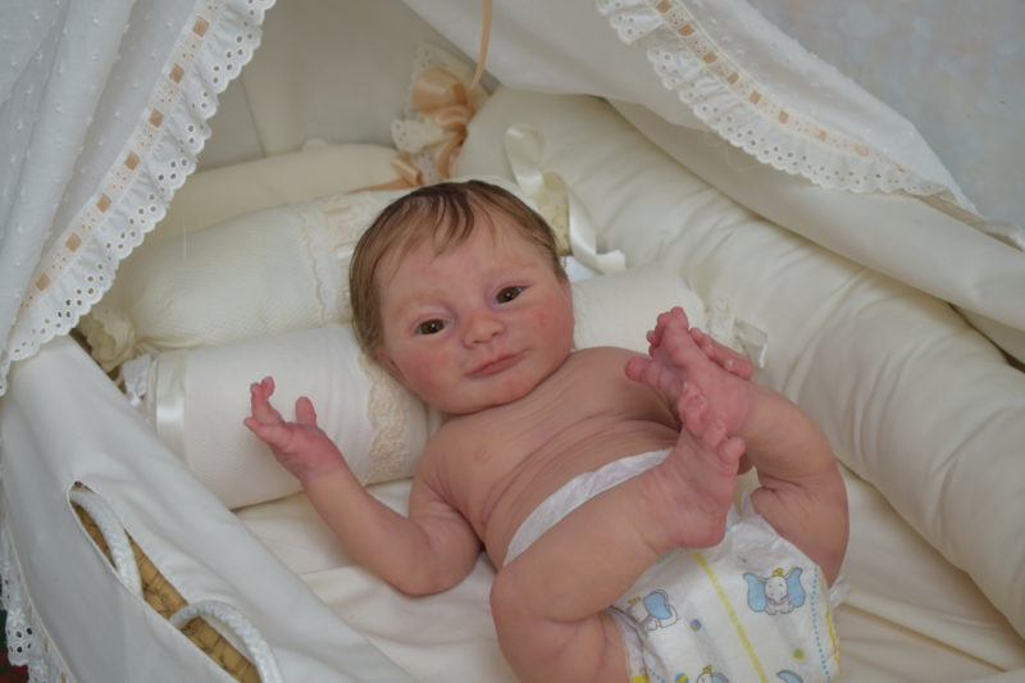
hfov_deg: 28.1
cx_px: 512
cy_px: 342
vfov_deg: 18.9
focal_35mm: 72
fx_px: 2049
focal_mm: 48
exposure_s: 1/80
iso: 400
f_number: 5.3
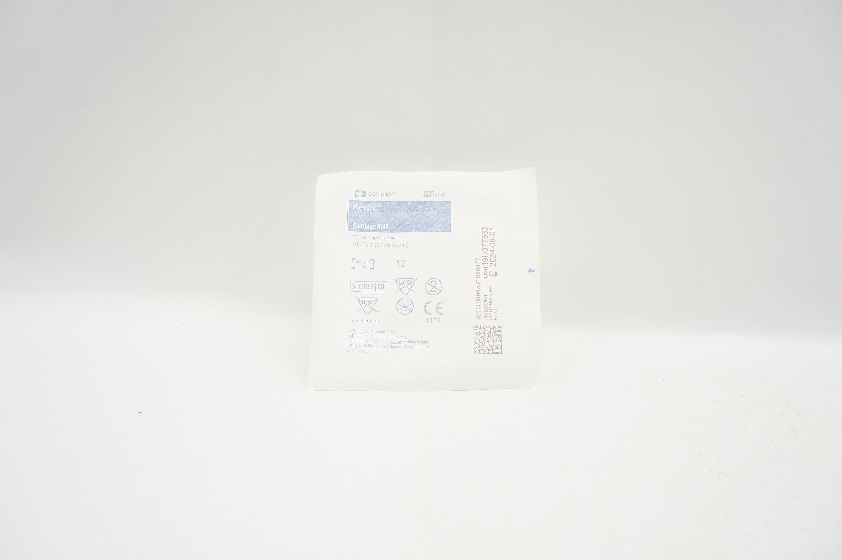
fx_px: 631
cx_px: 421
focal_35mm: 27
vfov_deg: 47.8
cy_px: 280
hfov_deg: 67.4
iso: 200
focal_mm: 18
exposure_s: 1/30
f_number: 6.3
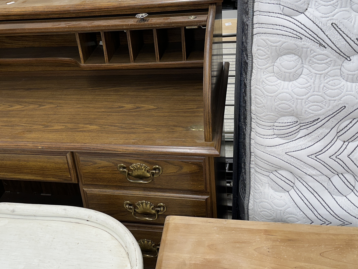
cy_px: 107
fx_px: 445
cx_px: 113
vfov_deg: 33.5
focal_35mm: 43
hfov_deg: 43.1
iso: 100
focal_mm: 6.86
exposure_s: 1/120
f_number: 1.78
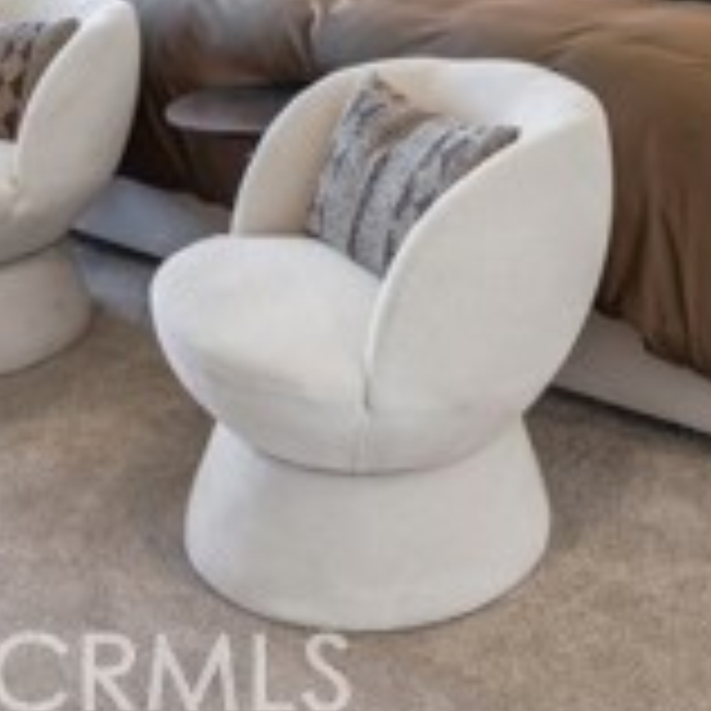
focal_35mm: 55
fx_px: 1278
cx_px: 486
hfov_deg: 30.8
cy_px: -220
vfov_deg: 26.3
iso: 400
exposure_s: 1/30
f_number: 7.1
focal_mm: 16
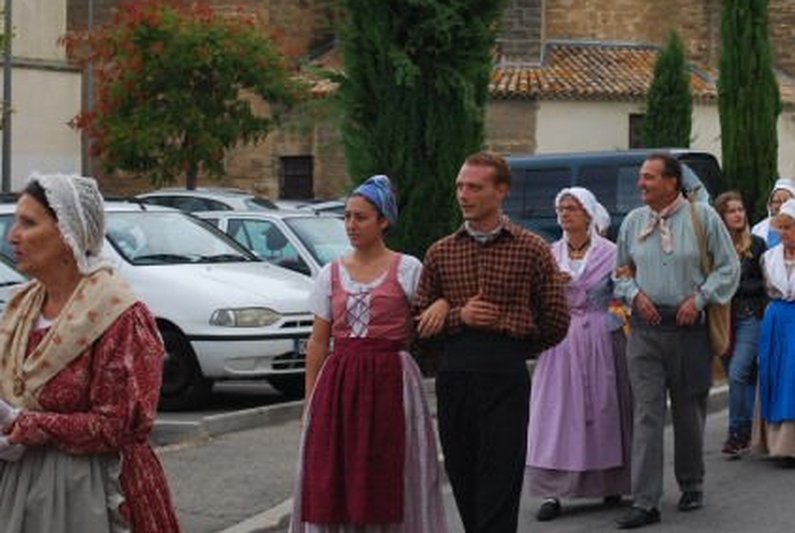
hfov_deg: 22.2
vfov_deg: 15.0
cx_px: 541
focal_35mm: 91
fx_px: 2013
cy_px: 157
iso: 110
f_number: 5.6
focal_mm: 40
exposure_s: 1/125
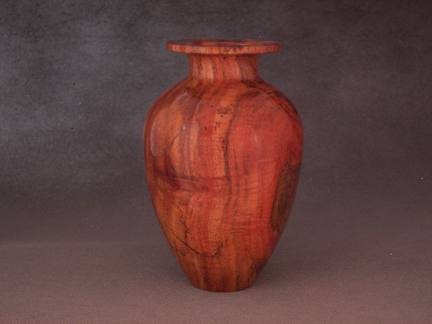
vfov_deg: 22.9
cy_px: 162
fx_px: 799
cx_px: 216
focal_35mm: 64
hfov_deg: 30.3
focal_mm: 10.6
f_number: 2.8
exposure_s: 1/2
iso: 100
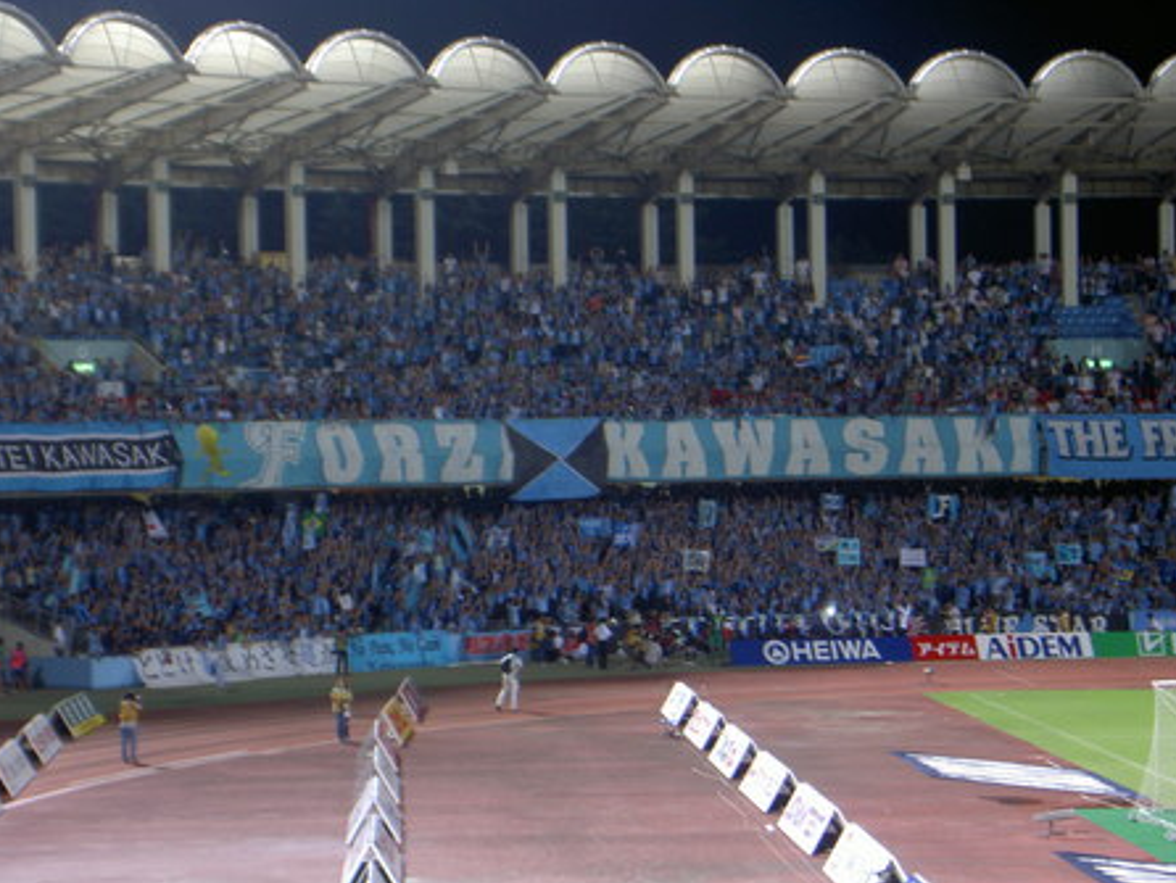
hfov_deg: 19.1
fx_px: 3501
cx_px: 588
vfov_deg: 14.4
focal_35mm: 103
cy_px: 443
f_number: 4.9
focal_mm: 16.8
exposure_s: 1/8
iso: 50
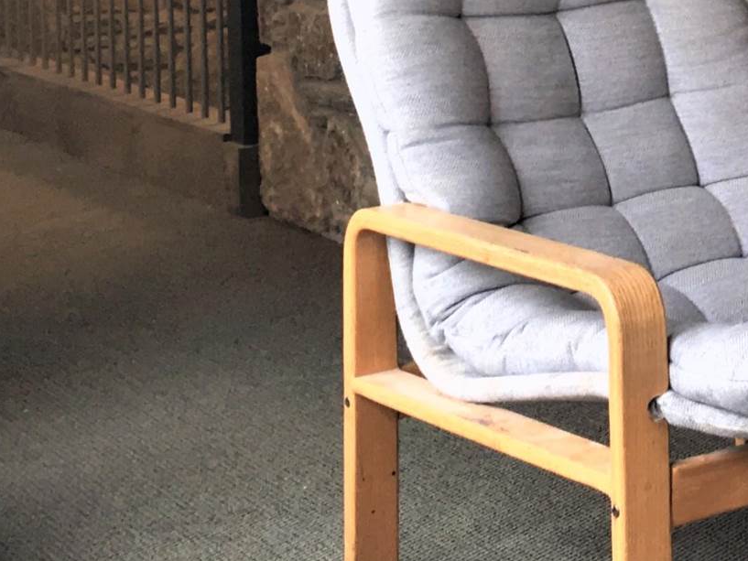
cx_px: 1095
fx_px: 2356
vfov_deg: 13.0
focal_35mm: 109
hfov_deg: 16.6
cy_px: -235
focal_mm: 4.15
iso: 25
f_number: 2.2
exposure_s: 1/35
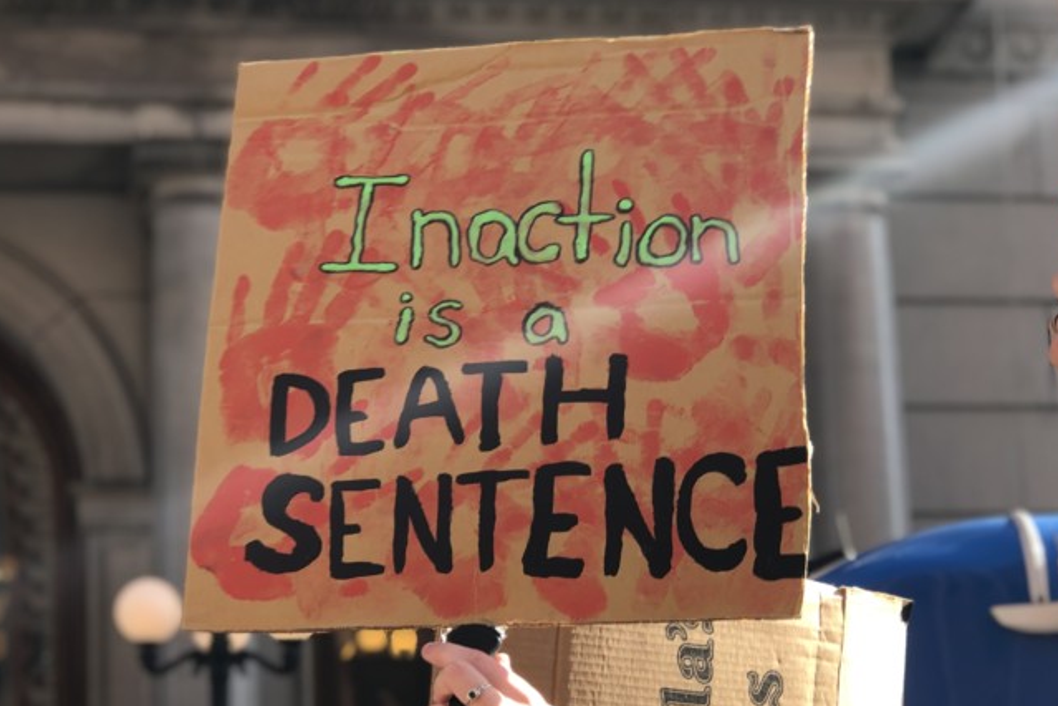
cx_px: 601
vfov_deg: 14.3
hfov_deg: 21.4
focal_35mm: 95
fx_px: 2792
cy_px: 525
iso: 20
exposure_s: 1/147
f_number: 2.8
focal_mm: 6.6
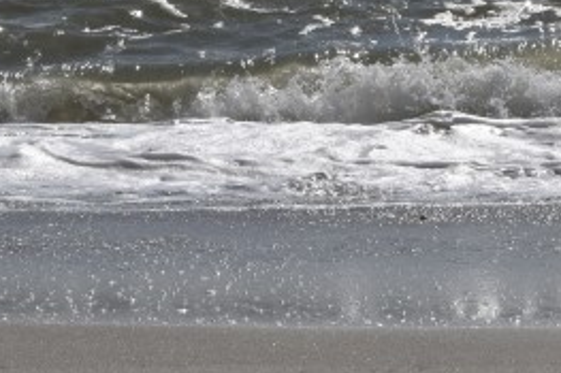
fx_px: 4998
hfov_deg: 6.4
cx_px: 751
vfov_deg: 4.2
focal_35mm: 321
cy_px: -243
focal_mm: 55
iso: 200
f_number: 14
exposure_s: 1/800
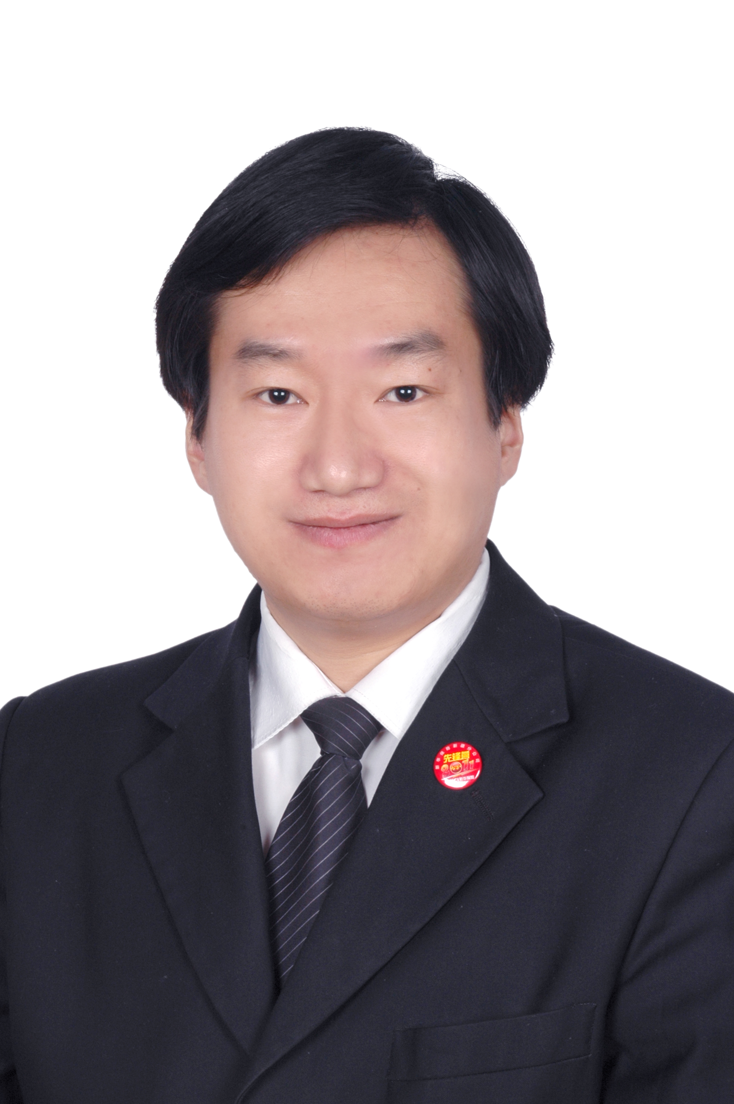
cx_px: 367
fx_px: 3033
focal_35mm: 99
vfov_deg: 20.6
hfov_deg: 13.8
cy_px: 552
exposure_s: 1/125
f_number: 18
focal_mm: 66
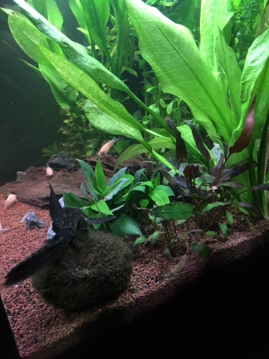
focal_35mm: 29
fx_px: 300
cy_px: 180
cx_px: 134
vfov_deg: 61.7
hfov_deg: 48.2
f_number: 2.2
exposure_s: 1/17
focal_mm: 4.15
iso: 250
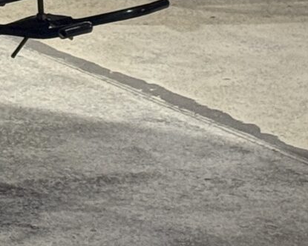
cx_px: -534
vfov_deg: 5.2
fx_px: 2634
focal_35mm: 289
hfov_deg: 6.3
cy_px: -311
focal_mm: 6.76
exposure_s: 1/33
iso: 200
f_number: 1.78
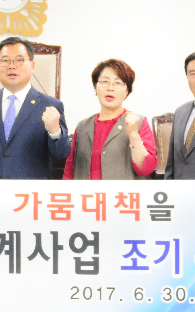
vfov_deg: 11.0
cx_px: -10
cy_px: 116
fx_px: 1615
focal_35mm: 190
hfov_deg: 6.9
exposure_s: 1/60
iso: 1600
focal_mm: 48
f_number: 4.2
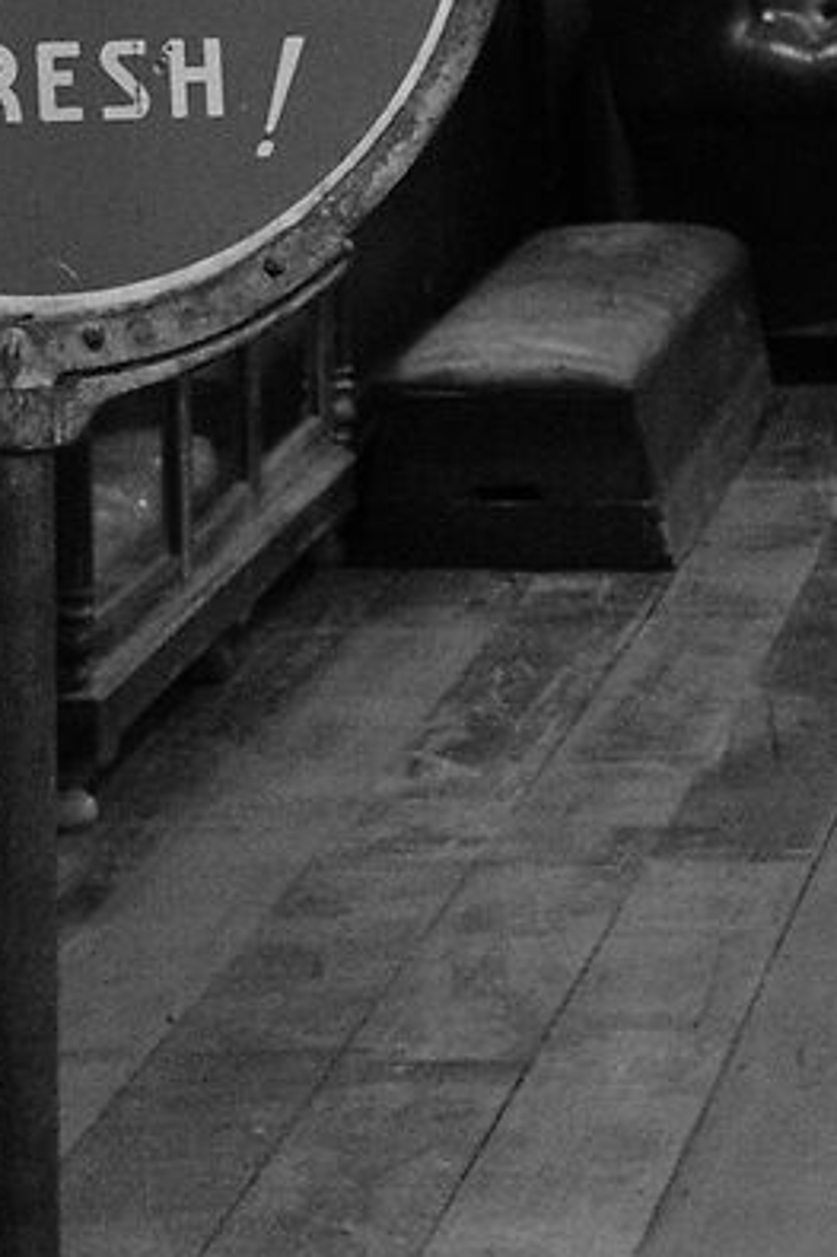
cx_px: 923
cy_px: -38
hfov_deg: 8.3
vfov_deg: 12.4
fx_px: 5724
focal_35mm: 164
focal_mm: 18
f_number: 2.8
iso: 3200
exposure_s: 1/60
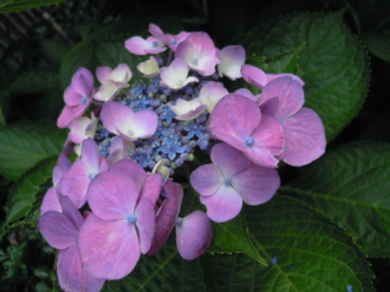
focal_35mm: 28
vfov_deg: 49.7
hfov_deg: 63.4
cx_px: 195
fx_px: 315
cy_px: 146
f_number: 2.7
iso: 400
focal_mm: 5
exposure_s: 1/25
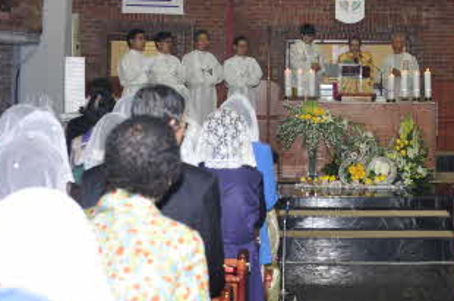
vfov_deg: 16.8
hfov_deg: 25.3
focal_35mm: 79
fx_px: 995
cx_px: 350
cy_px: -15
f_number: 4.5
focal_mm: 35
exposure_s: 1/60
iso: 200
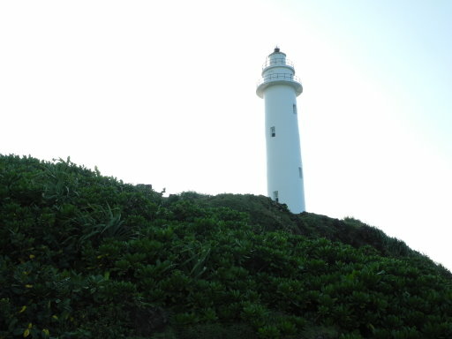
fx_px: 588
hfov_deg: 42.1
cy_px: 170
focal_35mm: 45
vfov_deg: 32.2
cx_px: 226
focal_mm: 9.7
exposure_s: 1/136
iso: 100
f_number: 6.3
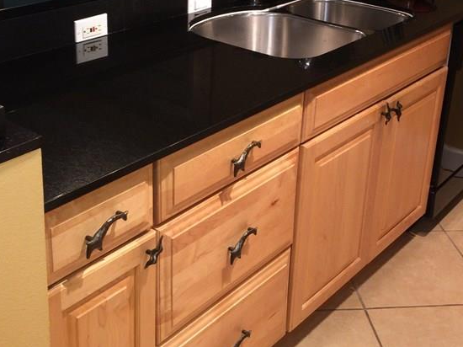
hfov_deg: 35.6
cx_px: 234
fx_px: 722
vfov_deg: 26.7
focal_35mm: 54
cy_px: 88
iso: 50
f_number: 2.2
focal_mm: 4.15
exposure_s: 1/30
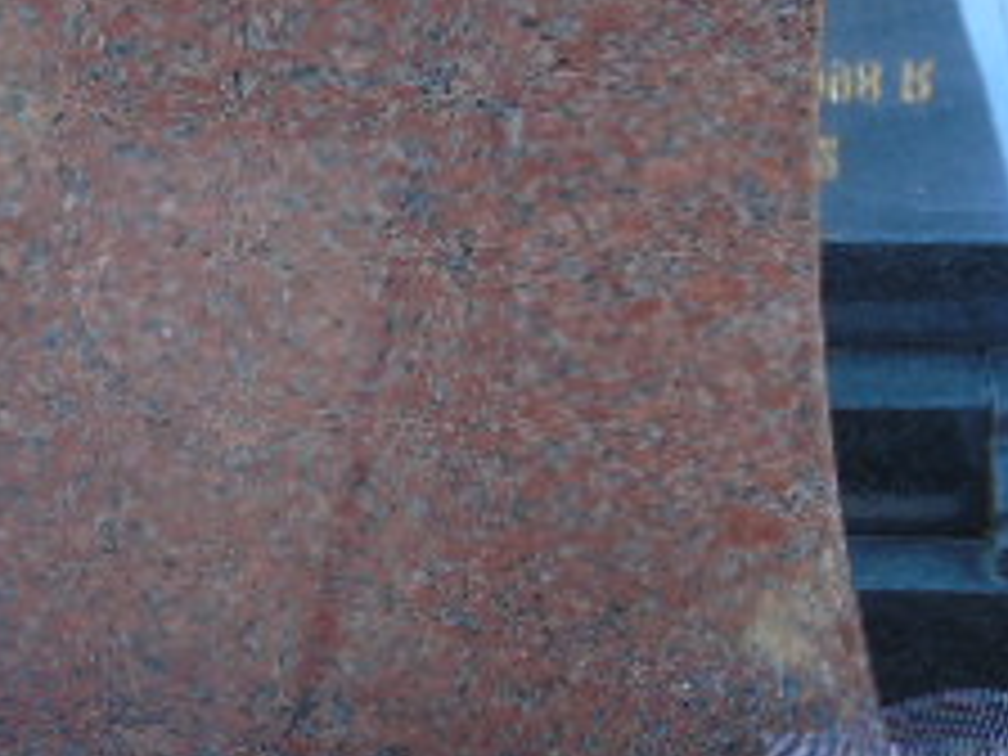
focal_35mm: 269
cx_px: -198
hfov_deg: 7.3
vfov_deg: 5.5
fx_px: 7833
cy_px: 266
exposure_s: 1/80
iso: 80
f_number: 4.3
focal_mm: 17
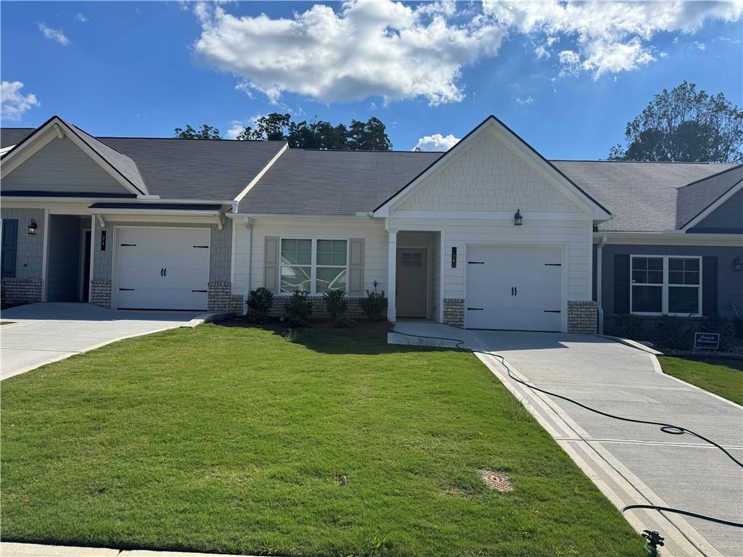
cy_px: 278
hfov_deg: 71.6
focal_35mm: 24
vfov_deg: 56.8
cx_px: 372
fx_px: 515
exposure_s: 1/5348
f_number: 1.78
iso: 80
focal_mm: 6.76
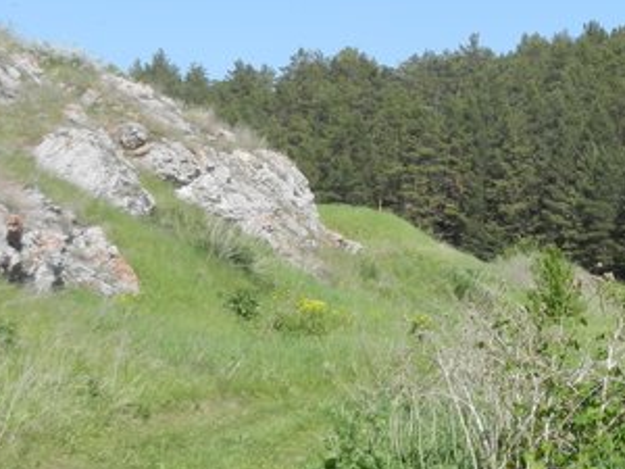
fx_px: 1589
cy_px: 240
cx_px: 540
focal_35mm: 88
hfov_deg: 21.8
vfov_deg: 16.8
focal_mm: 5.9
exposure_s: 1/1250
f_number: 3.8
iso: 160
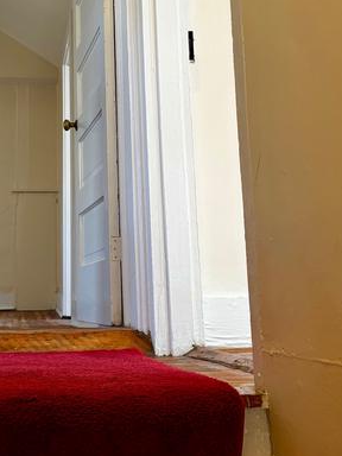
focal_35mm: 52
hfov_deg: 27.7
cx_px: 94
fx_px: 685
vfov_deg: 36.2
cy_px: 129
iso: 125
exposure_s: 1/60
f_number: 1.6
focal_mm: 5.96
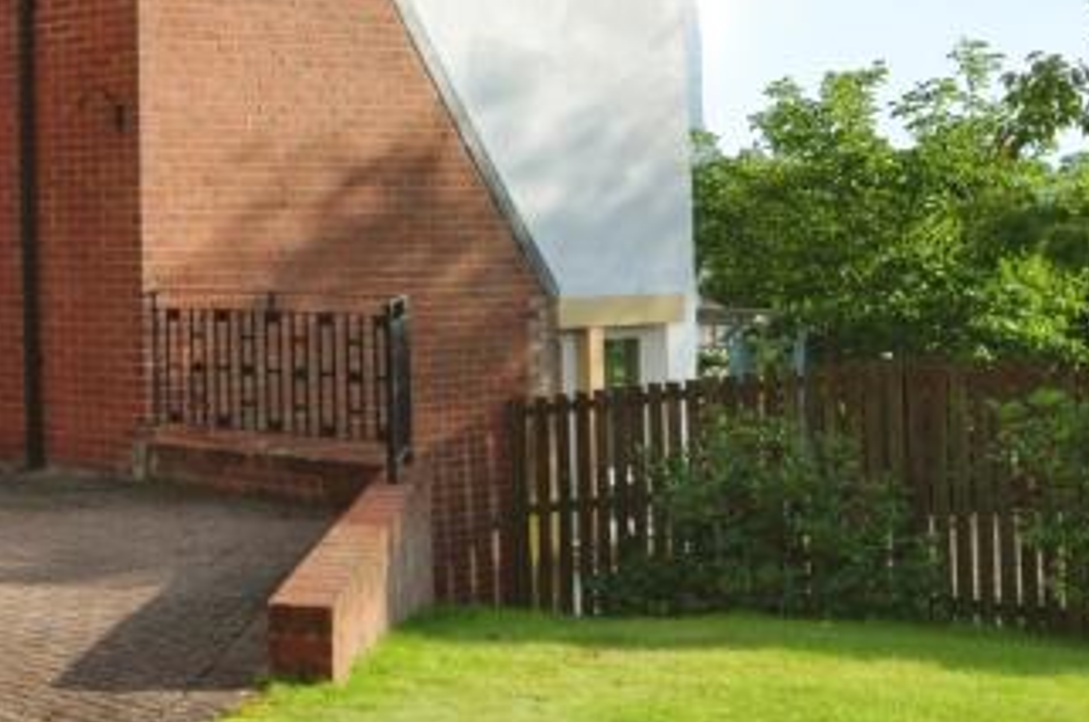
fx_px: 2024
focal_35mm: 67
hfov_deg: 26.0
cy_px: 146
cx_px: -302
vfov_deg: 20.0
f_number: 7.1
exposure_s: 1/200
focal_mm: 14
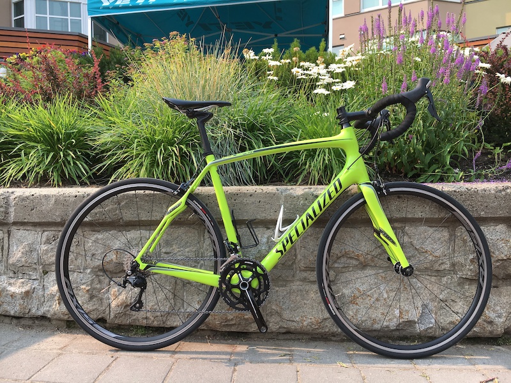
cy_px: 192
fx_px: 428
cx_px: 256
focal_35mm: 29
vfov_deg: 48.2
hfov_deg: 61.7
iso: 25
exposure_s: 1/472
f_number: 2.2
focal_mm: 4.15
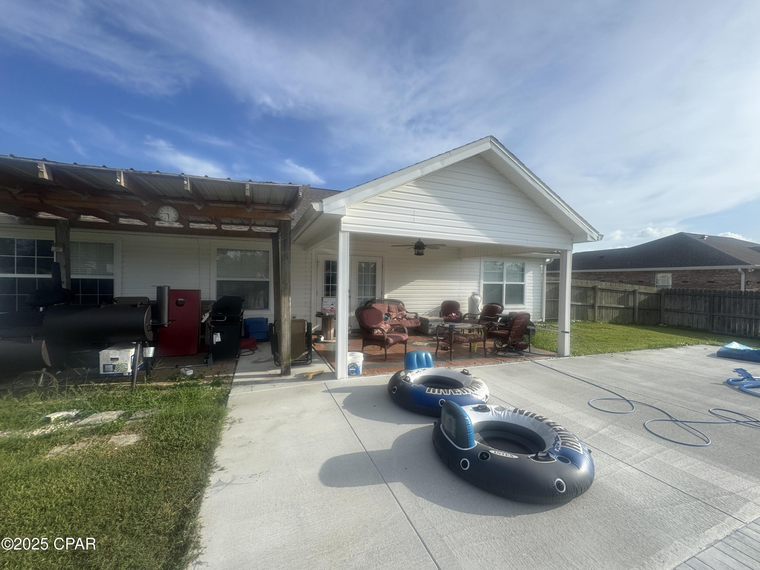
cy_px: 285
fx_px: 307
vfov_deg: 85.7
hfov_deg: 102.1
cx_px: 380
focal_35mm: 14
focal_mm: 2.22
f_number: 2.2
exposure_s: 1/1672
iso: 50
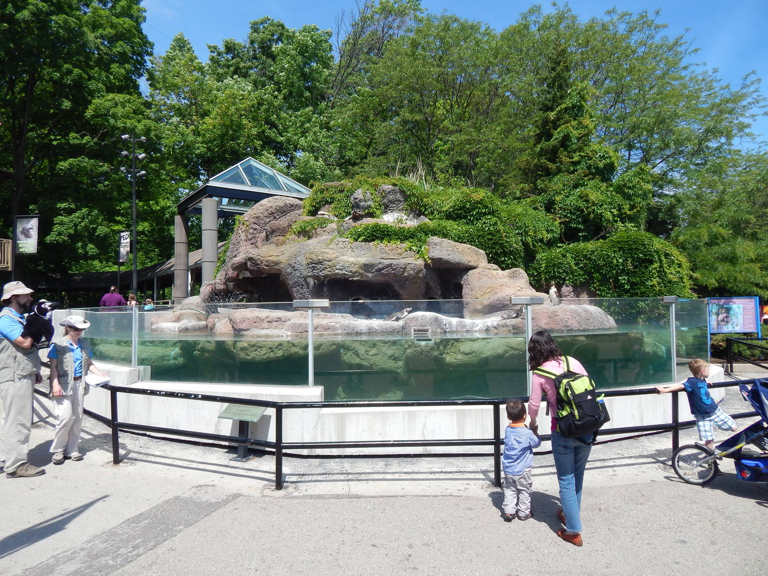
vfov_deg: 58.9
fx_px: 510
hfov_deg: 73.9
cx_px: 384
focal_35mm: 23
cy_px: 288
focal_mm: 4
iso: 125
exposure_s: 1/1500
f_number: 3
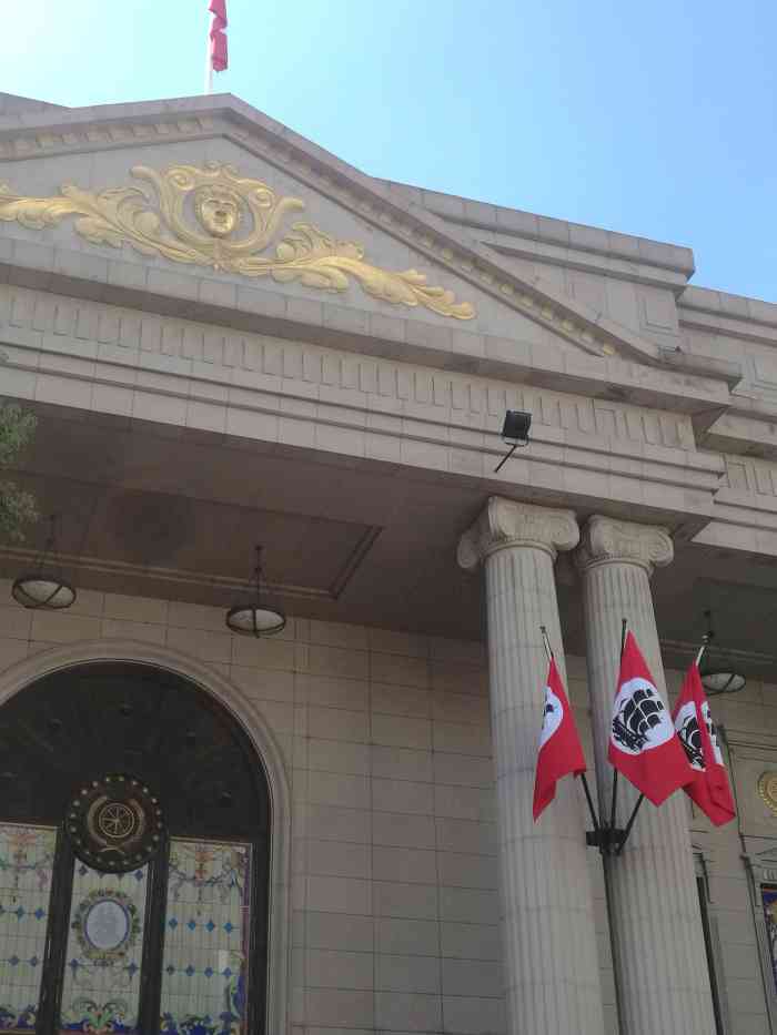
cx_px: 388
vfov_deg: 41.2
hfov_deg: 31.5
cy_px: 518
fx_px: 1376
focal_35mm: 46
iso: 50
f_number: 2
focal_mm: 4.04
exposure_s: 1/435
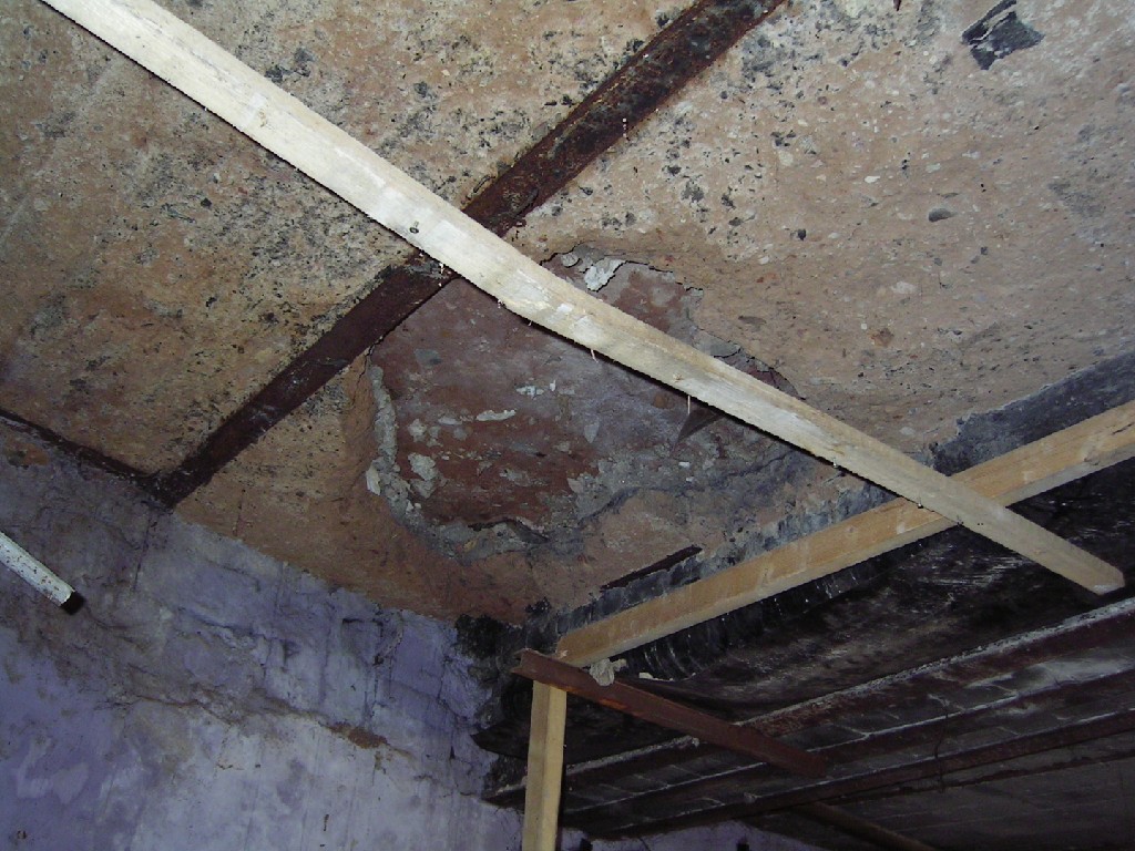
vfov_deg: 39.7
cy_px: 426
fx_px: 1180
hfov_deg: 51.4
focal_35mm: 36
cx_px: 568
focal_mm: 5.6
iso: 100
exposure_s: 1/30
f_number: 2.8
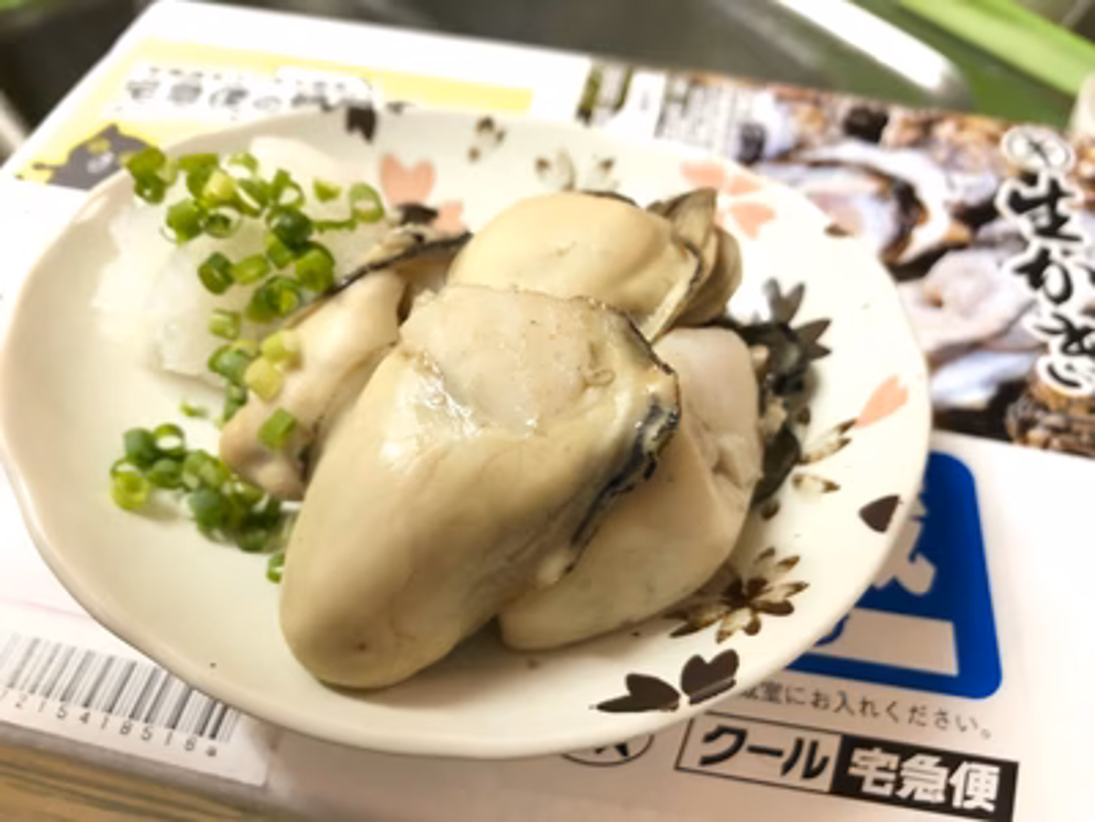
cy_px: 411
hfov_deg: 63.4
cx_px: 548
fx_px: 886
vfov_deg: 49.7
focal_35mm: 28
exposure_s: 1/17
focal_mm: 3.99
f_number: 1.8
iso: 64
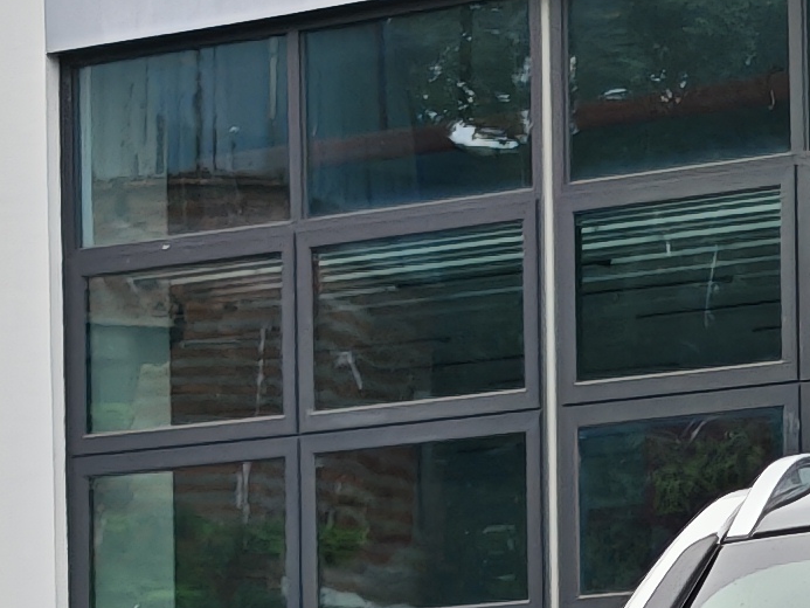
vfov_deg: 5.4
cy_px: 960
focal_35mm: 272
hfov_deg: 7.1
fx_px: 6366
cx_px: 1393
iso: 50
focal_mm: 6.55
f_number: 1.62
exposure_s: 1/968
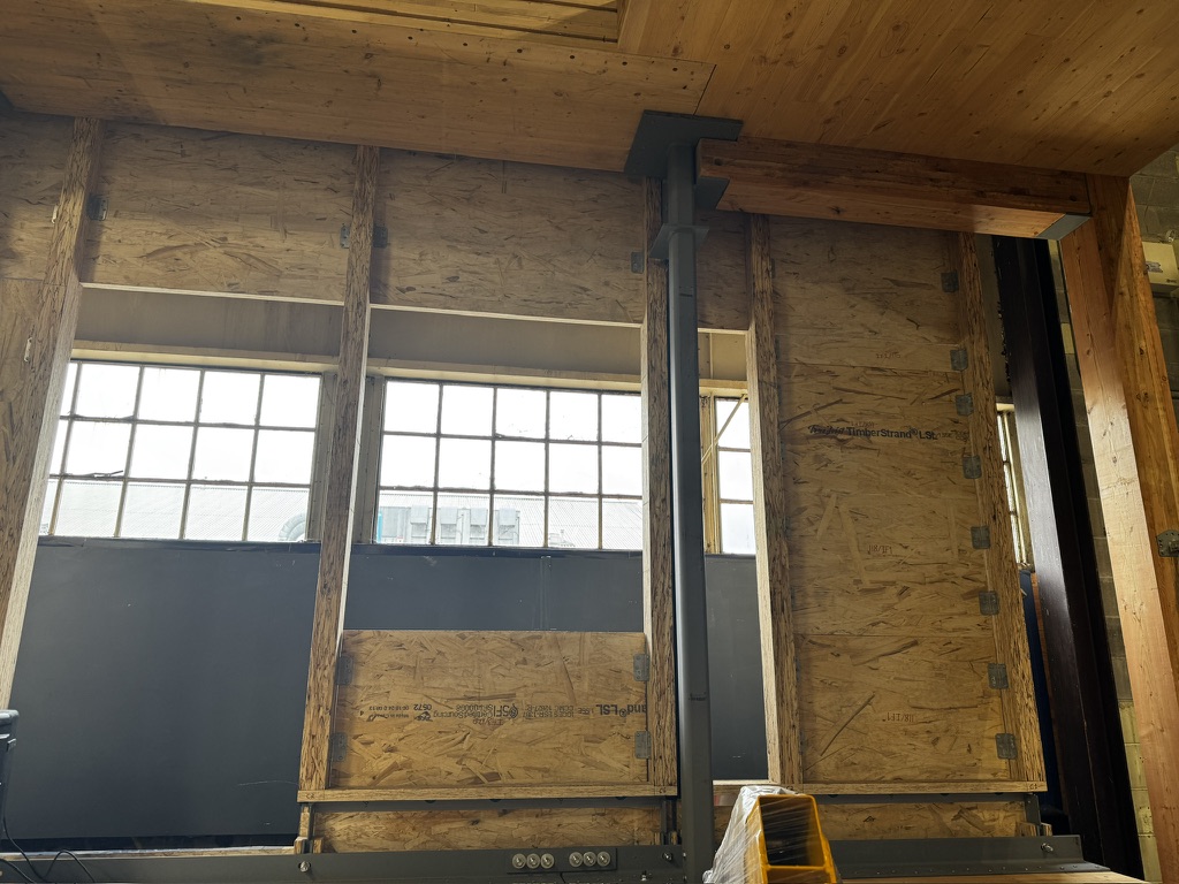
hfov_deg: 71.6
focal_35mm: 24
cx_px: 590
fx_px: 817
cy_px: 442
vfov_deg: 56.8
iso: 80
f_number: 1.78
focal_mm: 6.76
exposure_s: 1/121
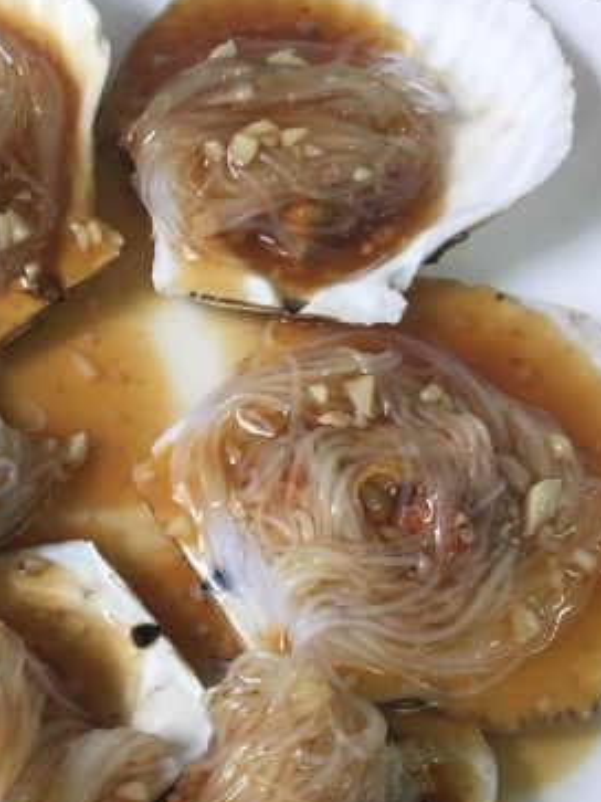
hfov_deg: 25.5
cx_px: 98
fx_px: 1297
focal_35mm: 56
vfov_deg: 33.8
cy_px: 583
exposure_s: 1/33
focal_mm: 4.15
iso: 32
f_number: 2.2
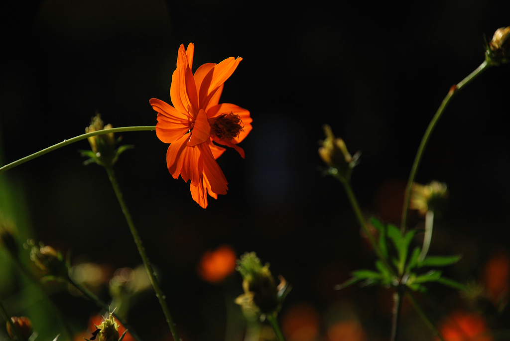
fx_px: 2872
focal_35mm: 202
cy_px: 170
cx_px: 255
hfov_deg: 10.1
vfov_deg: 6.8
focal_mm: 135
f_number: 5.6
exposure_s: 1/800
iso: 200
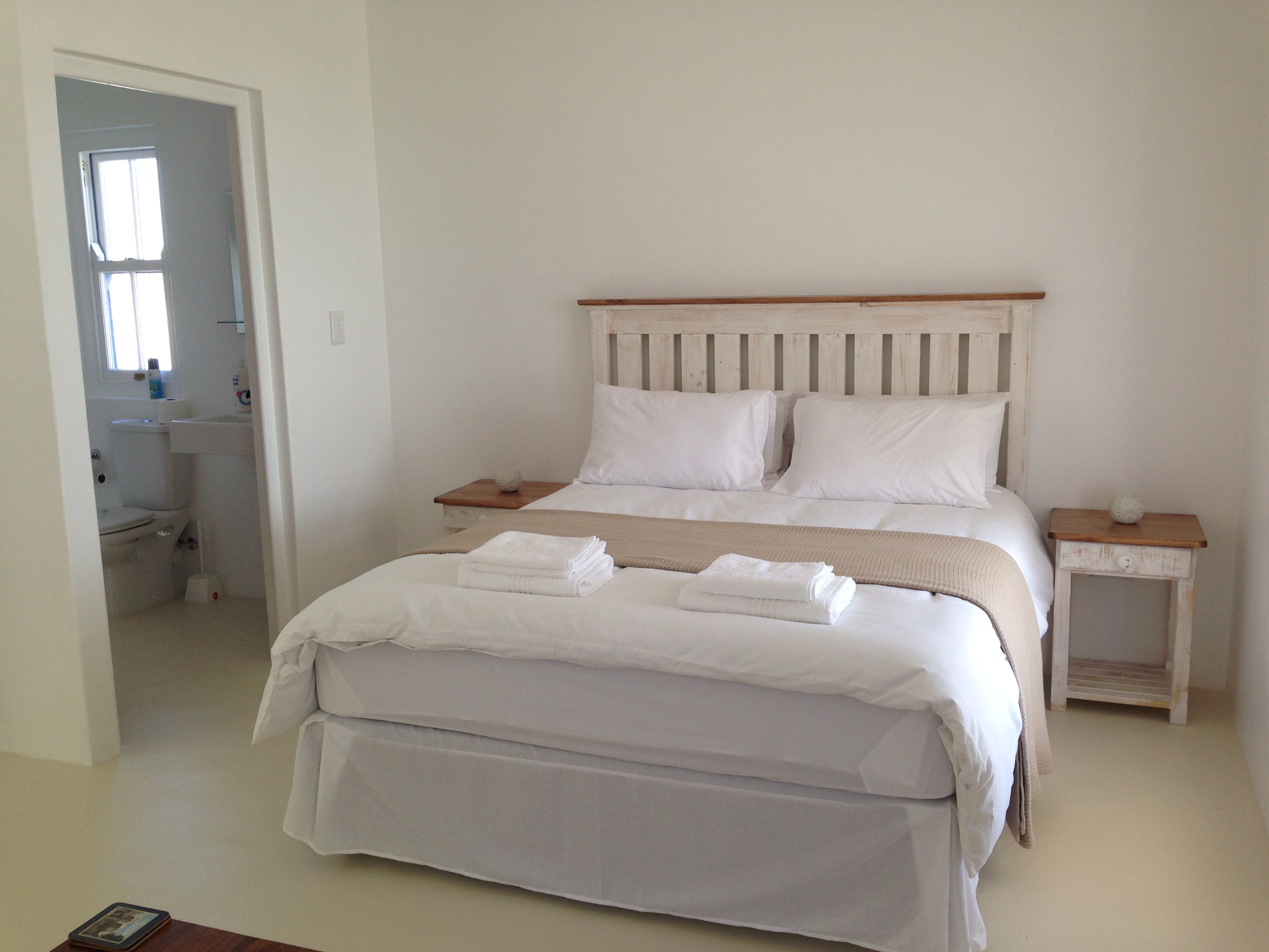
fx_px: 1210
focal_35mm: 33
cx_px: 634
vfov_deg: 42.9
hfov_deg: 55.4
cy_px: 476
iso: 50
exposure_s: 1/144
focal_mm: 4.12
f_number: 2.4
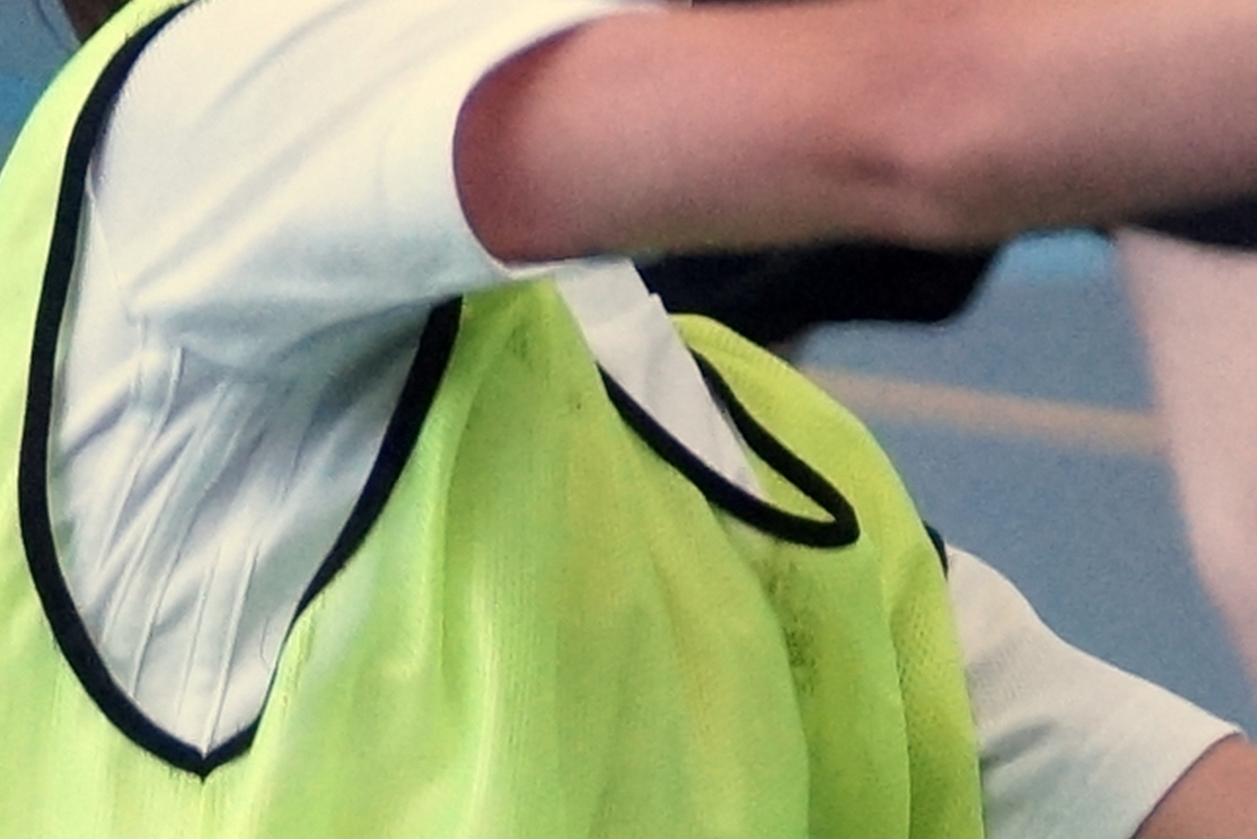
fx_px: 24201
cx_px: 309
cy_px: 587
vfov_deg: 2.0
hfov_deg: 3.0
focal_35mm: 693
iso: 1600
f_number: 2.8
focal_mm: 70
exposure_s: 1/500
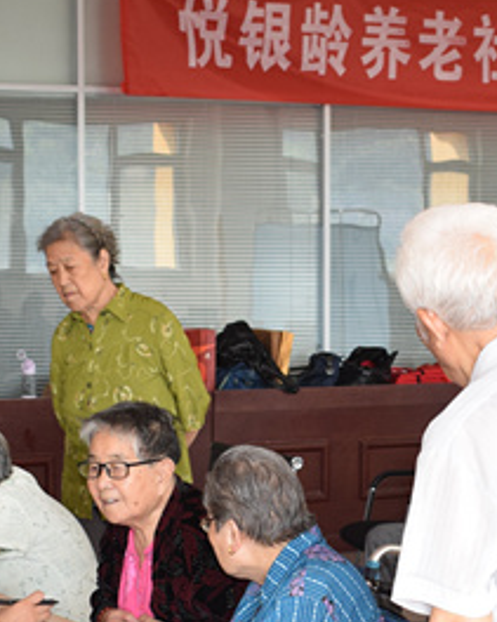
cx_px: 301
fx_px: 2042
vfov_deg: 17.2
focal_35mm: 111
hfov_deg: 13.9
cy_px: 482
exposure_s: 1/125
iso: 640
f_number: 4.8
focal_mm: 26
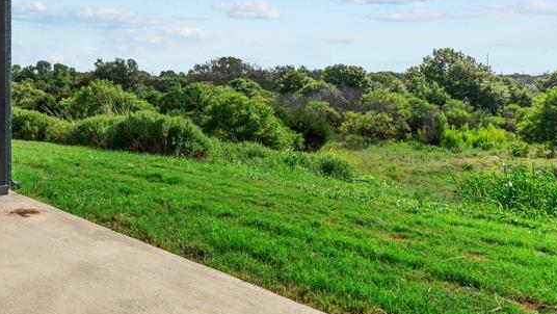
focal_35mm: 32
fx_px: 473
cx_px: 130
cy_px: 102
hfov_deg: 57.5
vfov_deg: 36.3
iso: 200
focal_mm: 16
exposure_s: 1/640
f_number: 8
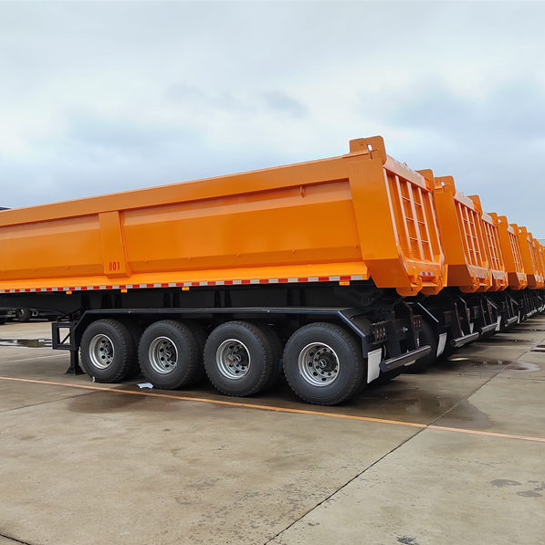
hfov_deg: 50.9
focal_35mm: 32
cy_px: 273
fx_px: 570
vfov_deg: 51.1
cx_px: 225
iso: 213
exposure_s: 1/755
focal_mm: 5.52
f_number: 1.9
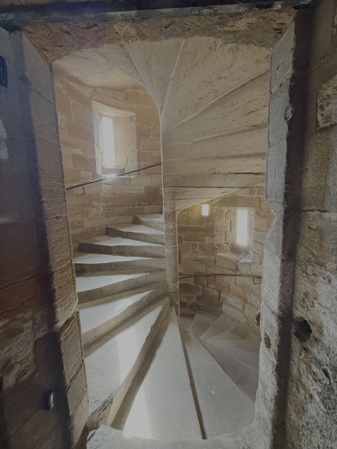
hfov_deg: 85.7
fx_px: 182
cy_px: 224
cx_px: 168
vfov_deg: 102.0
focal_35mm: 14
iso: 640
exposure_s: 1/60
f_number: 2.2
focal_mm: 2.22
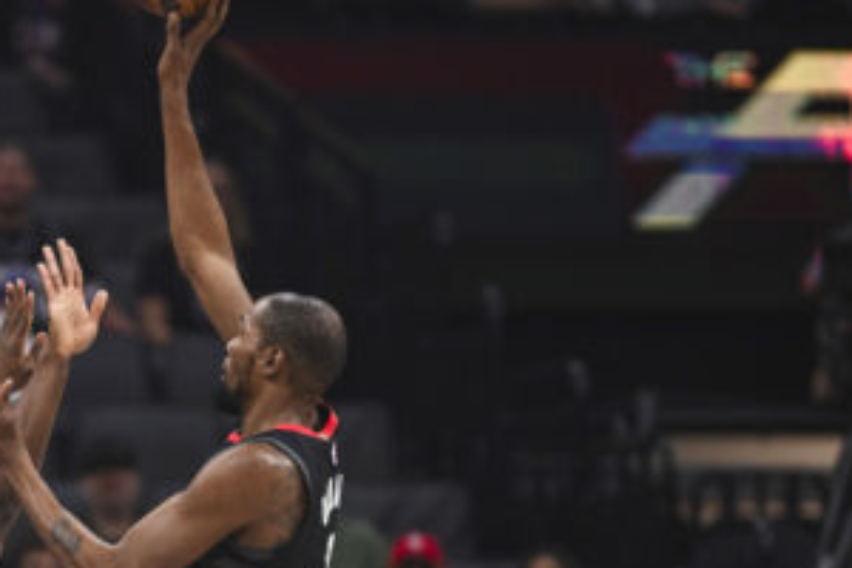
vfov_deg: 2.2
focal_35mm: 616
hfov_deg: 3.3
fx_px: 14578
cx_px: -7
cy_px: 466
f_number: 2.8
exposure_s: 1/1250
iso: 1250
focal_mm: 300
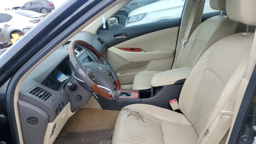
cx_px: 130
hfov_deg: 66.1
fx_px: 197
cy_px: 92
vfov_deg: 39.8
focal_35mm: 29
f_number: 1.5
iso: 50
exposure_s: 1/588
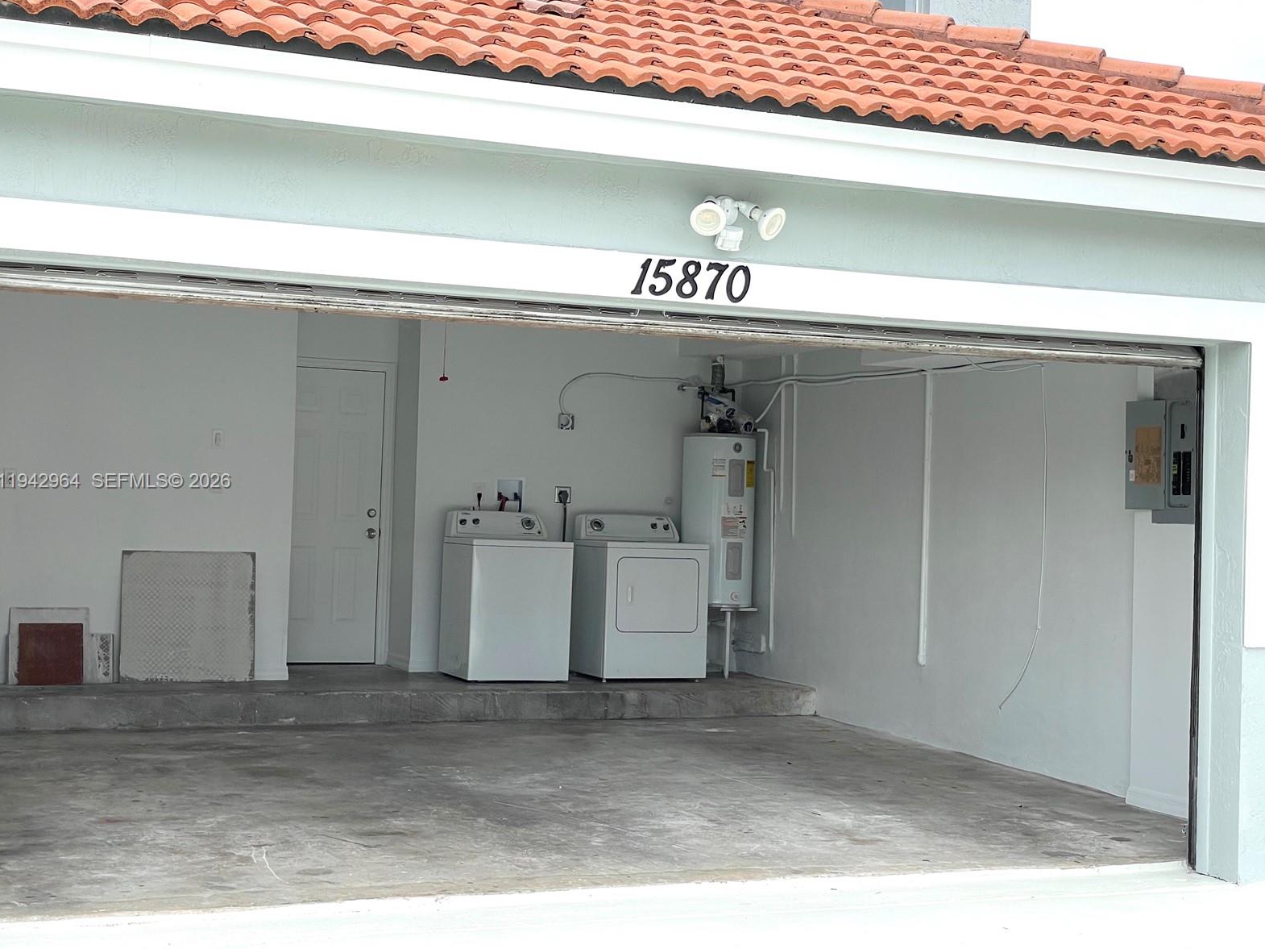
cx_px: 624
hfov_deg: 36.2
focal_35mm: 53
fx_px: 1937
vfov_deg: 27.5
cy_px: 482
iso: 25
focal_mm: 6
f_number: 2
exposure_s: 1/436
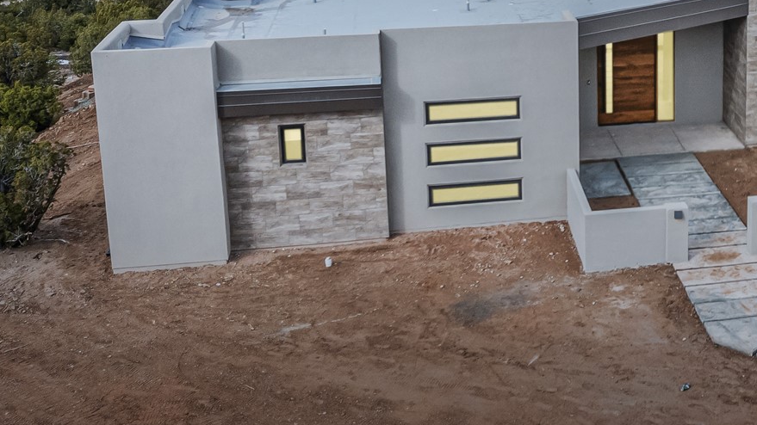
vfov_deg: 20.3
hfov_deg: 33.9
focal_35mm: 57
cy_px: -19
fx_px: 1144
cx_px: 729
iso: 120
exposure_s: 1/2000
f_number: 2.8
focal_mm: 8.38
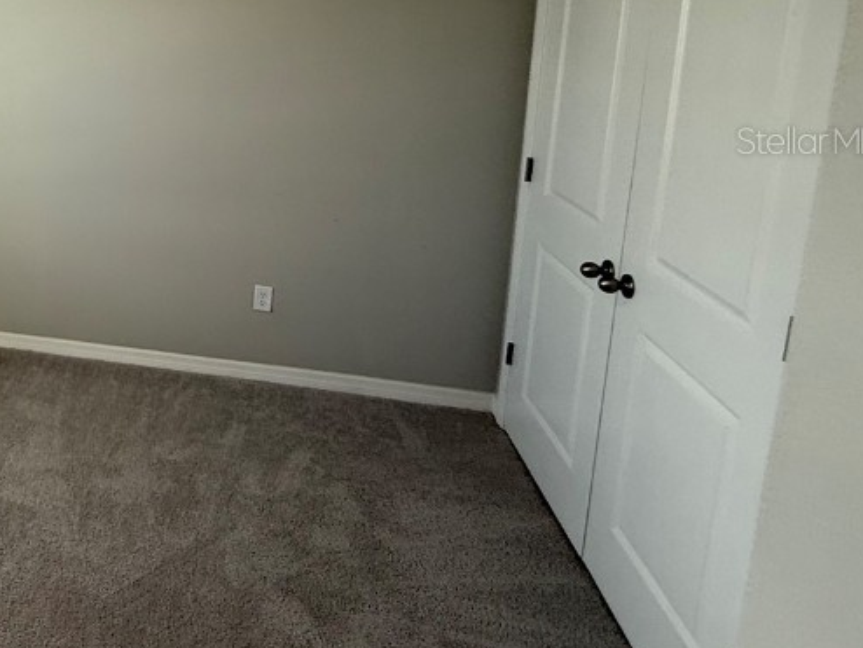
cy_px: 140
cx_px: 7
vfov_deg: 46.0
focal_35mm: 29
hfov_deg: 50.4
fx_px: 723
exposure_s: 1/120
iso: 80
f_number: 2.2
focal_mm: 2.22
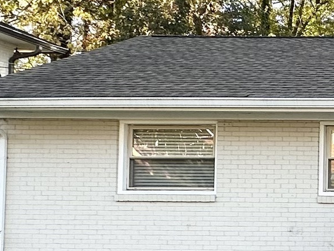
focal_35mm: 73
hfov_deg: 22.1
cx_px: 502
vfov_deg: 20.0
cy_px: 194
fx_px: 704
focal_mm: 2.22
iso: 40
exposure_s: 1/156
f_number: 2.2
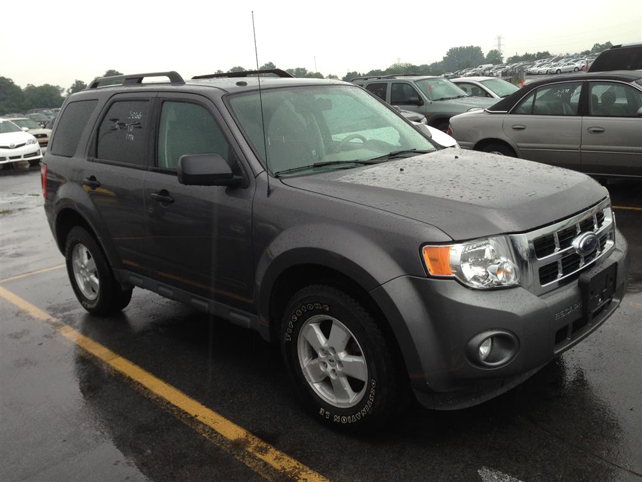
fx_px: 612
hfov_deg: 55.4
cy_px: 241
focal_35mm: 33
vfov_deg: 42.9
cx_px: 321
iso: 64
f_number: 2.4
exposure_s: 1/120
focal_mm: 4.13
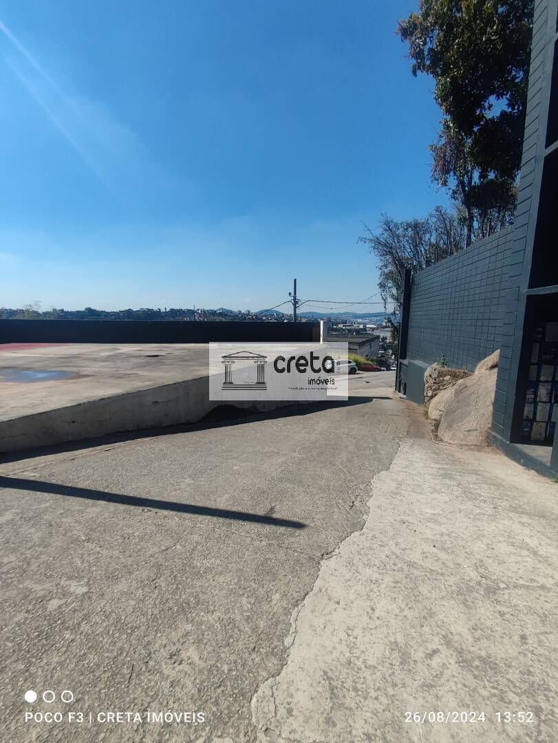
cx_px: 279
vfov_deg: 98.1
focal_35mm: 15
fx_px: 322
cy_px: 372
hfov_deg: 81.8
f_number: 2.2
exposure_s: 1/1968
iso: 50
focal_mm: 1.65
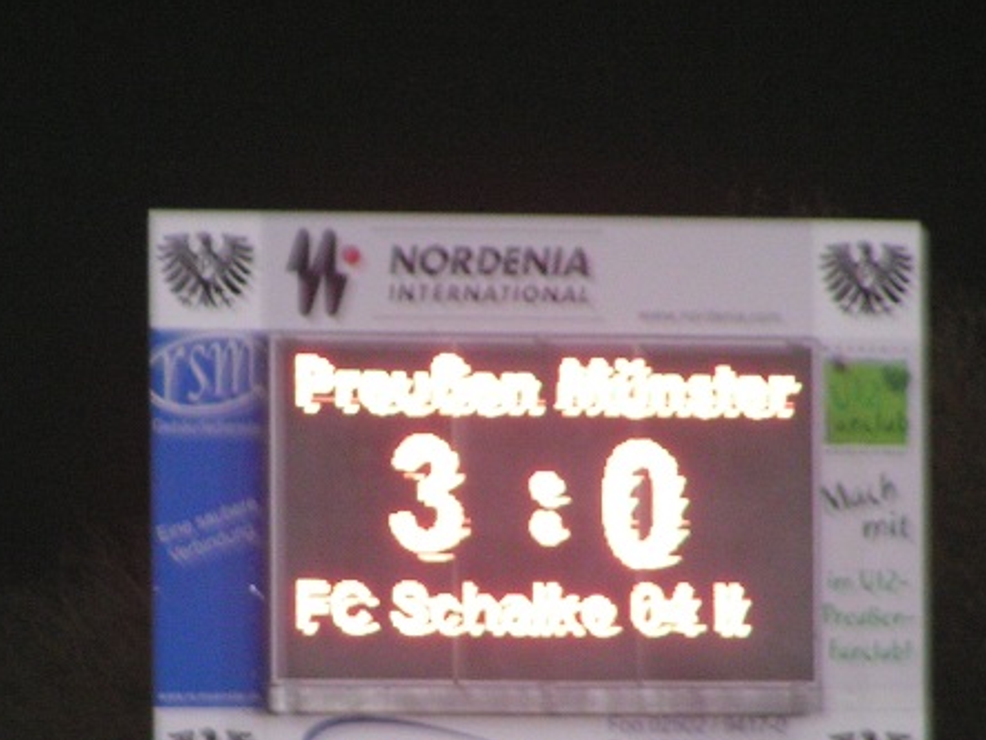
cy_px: 551
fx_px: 17461
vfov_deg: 2.4
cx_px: 289
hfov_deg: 3.2
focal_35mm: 613
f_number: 3.5
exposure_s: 1/25
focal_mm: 52
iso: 200
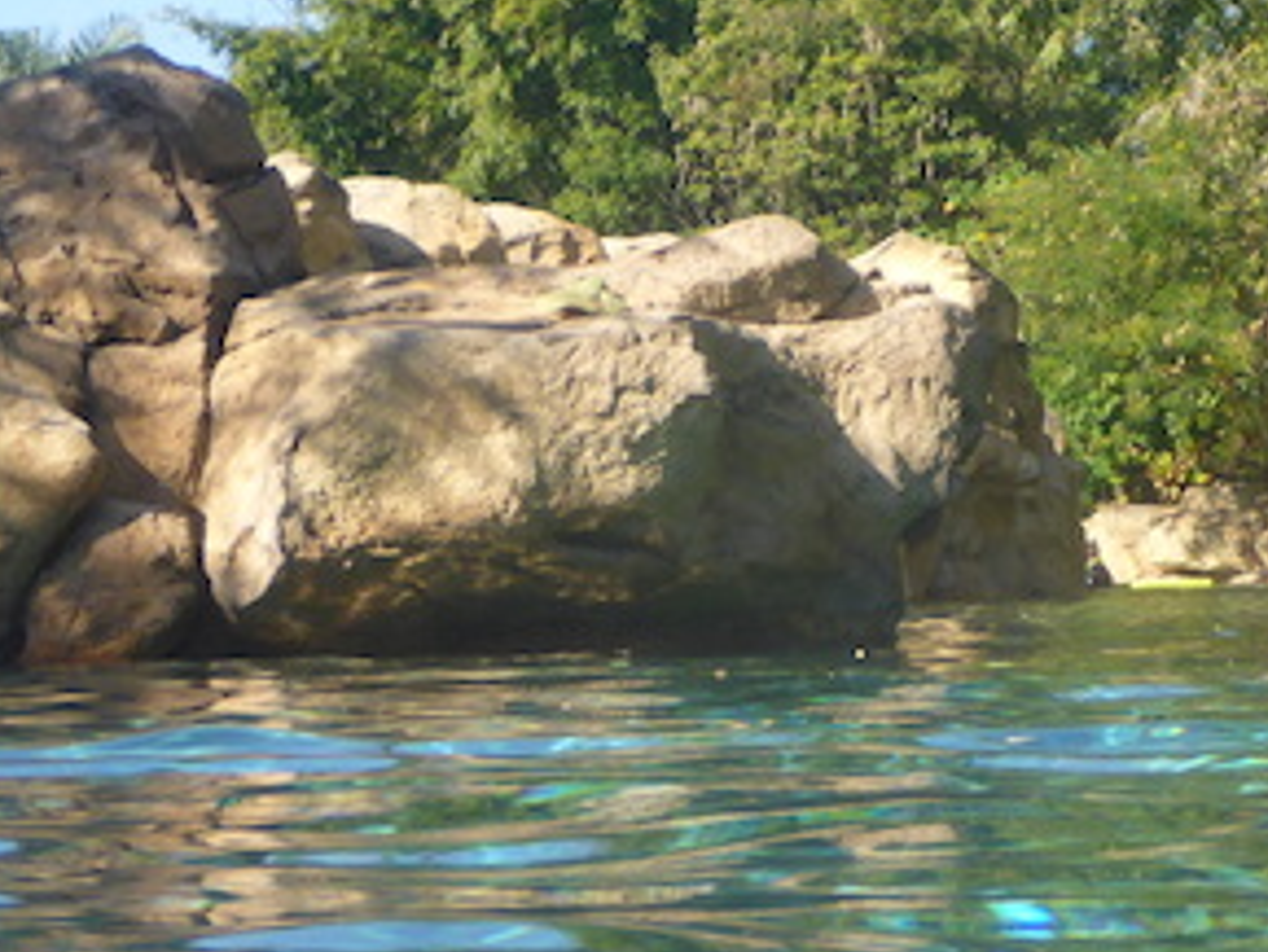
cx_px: 989
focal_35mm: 120
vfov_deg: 12.4
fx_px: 4397
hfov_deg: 16.3
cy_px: 447
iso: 160
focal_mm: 11
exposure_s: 1/320
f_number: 5.2
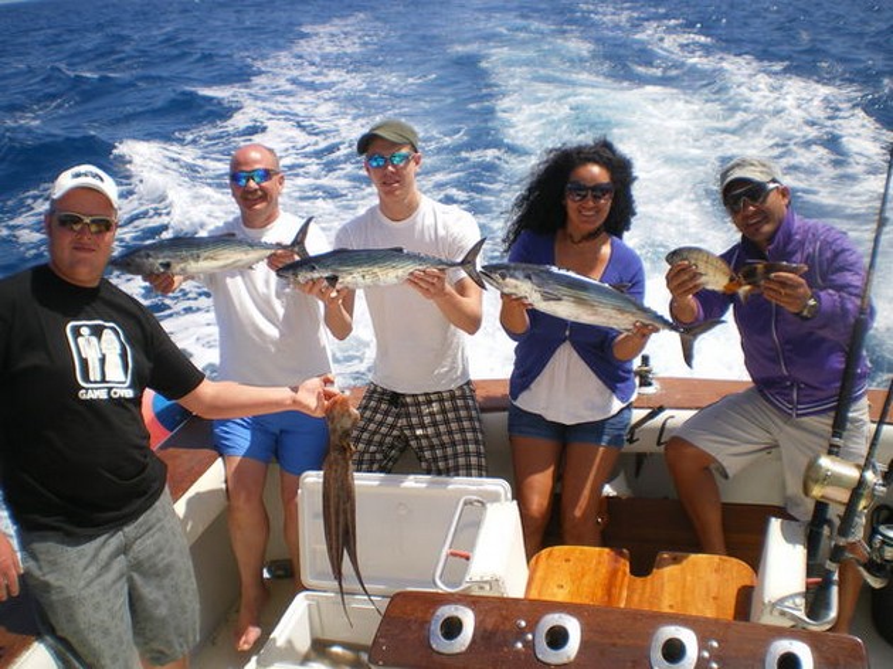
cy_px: 334
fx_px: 928
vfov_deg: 39.6
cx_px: 446
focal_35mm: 36
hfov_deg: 51.4
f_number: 4.6
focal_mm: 6.3
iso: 50
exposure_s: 1/500
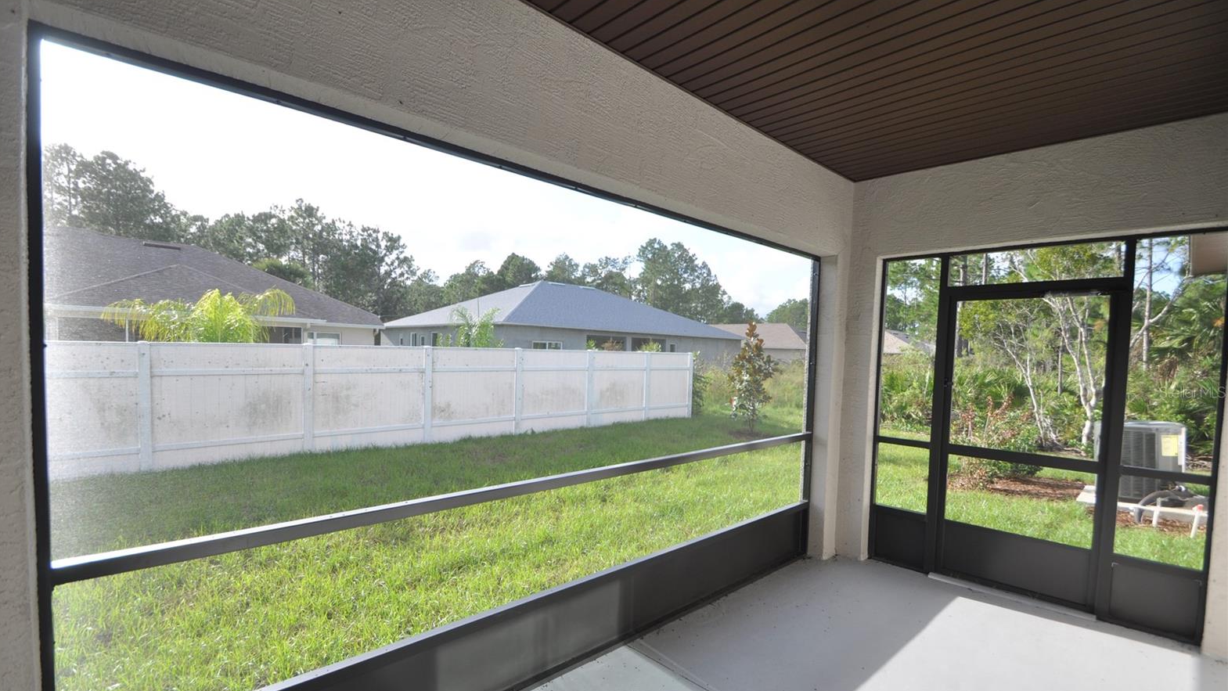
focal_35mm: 16
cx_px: 603
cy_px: 392
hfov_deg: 99.4
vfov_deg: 66.8
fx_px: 521
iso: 200
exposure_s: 1/250
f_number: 8
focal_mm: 10
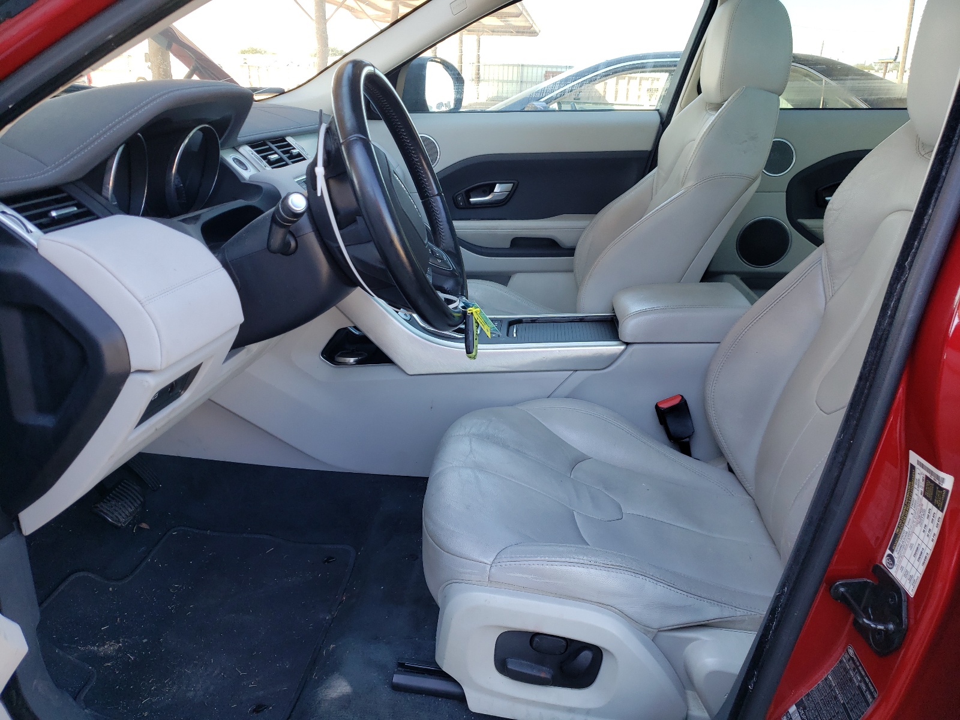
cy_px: 360
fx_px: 721
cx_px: 480
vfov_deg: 53.1
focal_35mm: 26
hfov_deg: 67.3
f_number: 1.5
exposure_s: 1/179
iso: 50
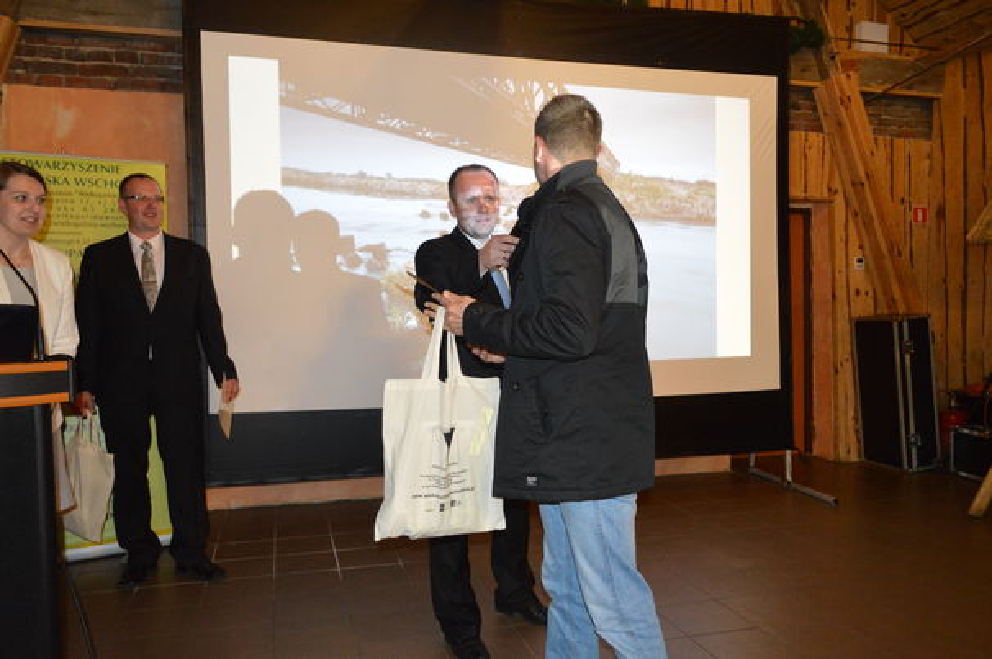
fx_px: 743
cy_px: 330
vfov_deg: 47.9
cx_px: 496
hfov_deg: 67.4
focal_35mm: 27
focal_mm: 18
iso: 2200
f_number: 3.5
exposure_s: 1/60
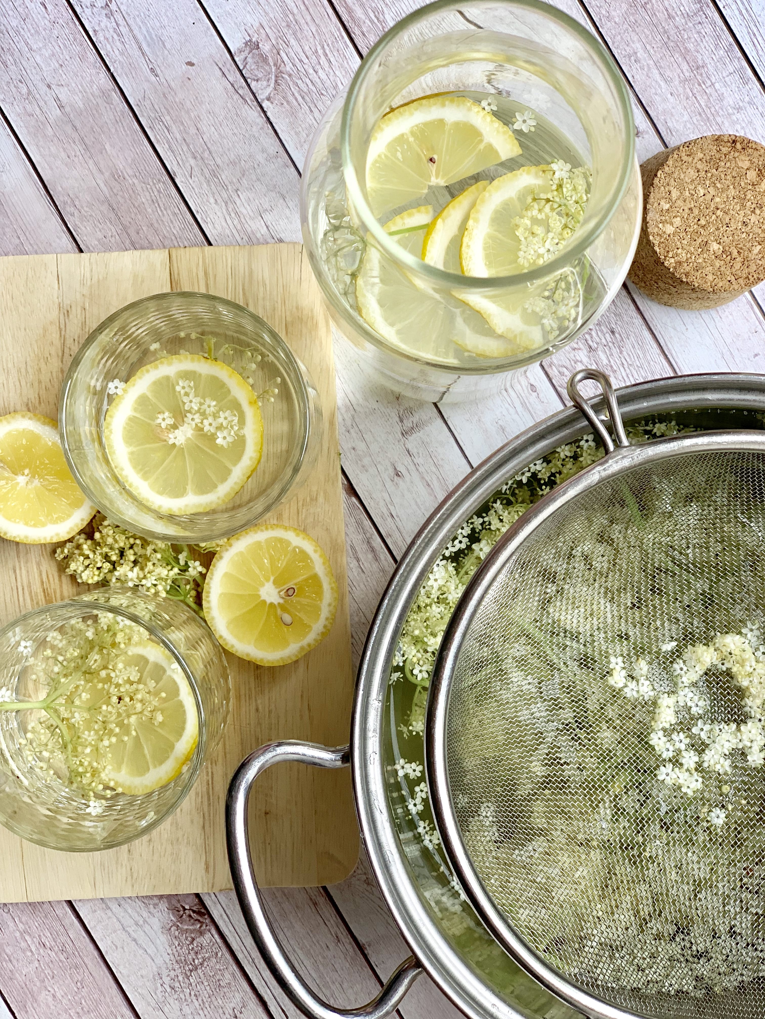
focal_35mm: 52
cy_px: 510
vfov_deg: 36.8
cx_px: 382
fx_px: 1532
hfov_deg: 28.0
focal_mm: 6
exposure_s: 1/122
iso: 50
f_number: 2.4
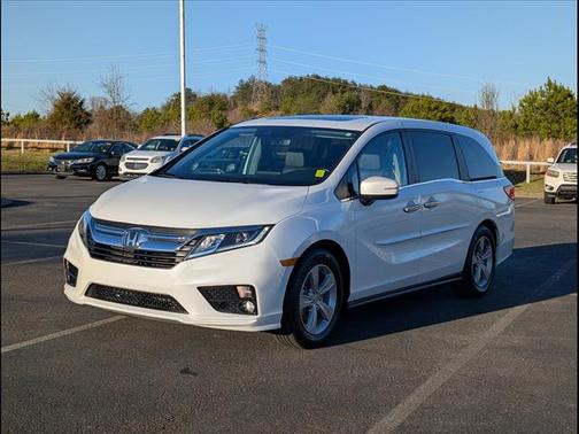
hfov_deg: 38.9
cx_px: 290
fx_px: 820
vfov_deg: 29.7
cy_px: 217
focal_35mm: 49
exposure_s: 1/2000
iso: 21
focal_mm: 6.9
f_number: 1.68
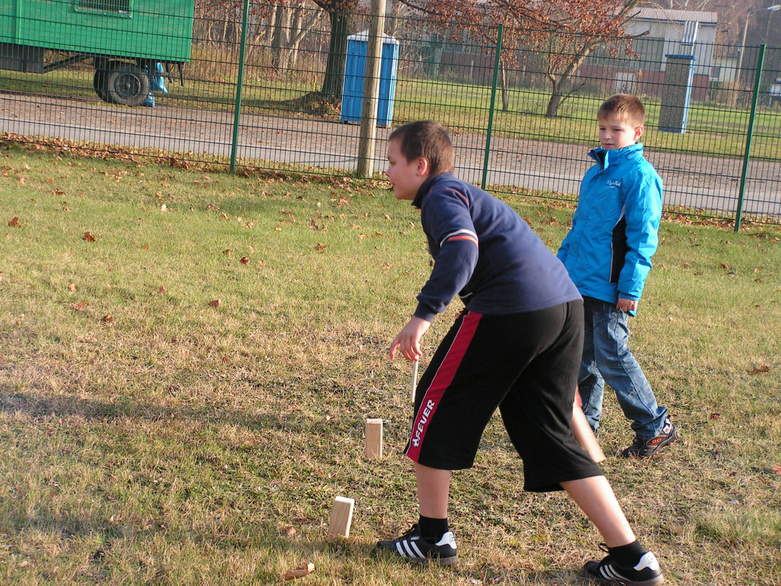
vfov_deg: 17.8
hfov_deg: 23.6
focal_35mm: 83
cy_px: 293
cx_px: 390
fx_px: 1873
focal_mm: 13.9
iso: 64
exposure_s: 1/200
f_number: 3.3
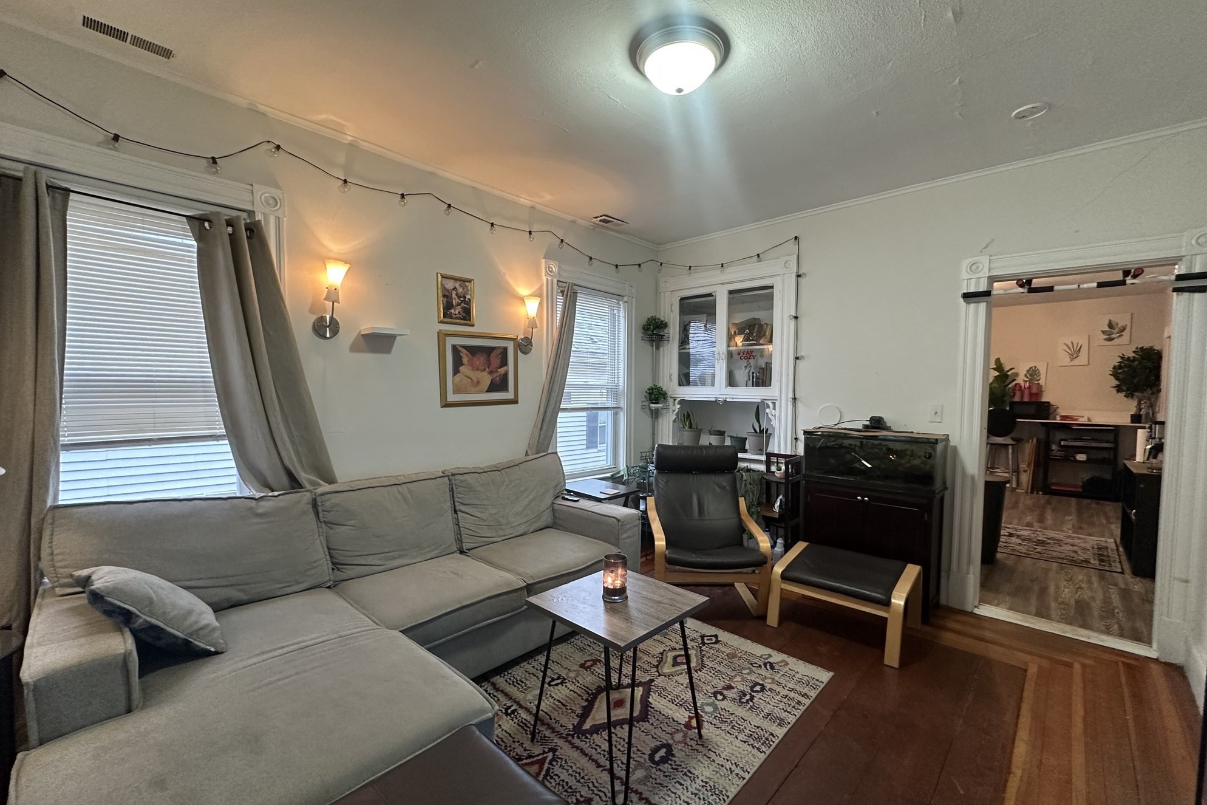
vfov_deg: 77.3
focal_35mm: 15
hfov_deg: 100.4
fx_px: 503
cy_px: 420
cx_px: 619
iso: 320
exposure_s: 1/60
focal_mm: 2.22
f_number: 2.2
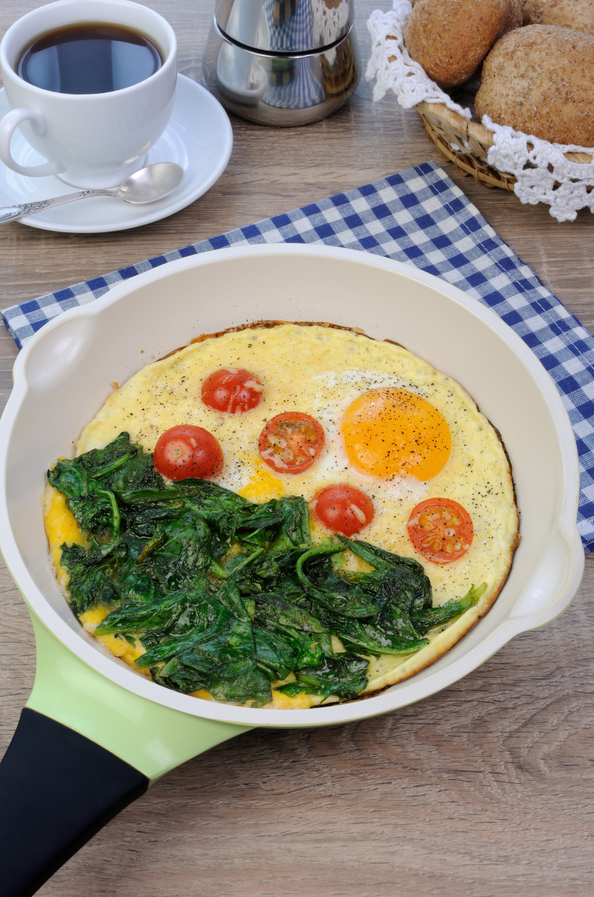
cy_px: 448
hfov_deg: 25.6
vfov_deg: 37.9
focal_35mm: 52
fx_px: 1305
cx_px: 297
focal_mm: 35
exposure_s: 1
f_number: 11
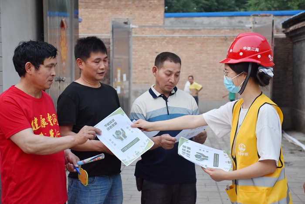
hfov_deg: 26.0
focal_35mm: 78
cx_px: 152
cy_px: 102
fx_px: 661
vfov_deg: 17.5
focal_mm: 52
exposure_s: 1/60
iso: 800
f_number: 4.8
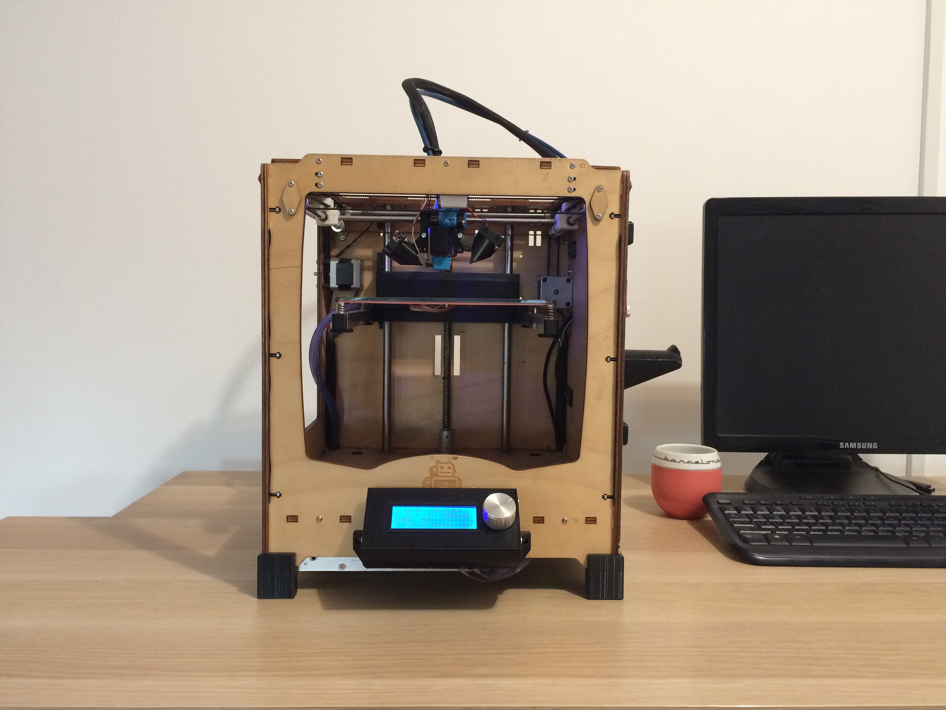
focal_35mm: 29
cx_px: 473
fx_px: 793
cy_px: 355
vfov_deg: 48.2
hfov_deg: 61.7
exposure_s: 1/33
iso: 250
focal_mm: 4.15
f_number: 2.2
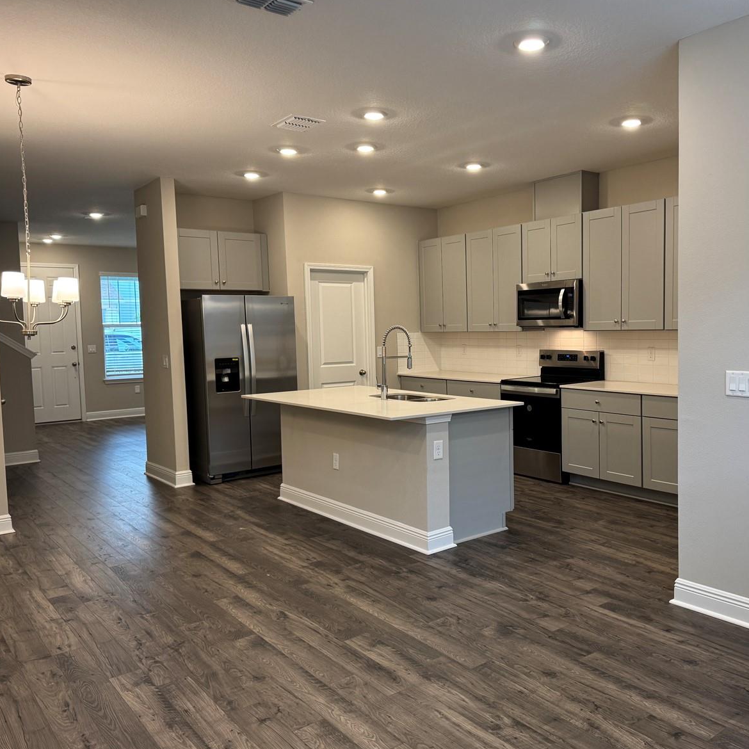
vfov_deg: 55.6
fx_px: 710
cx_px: 447
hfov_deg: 55.2
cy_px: 378
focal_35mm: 29
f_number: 1.78
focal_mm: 6.76
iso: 160
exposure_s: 1/120
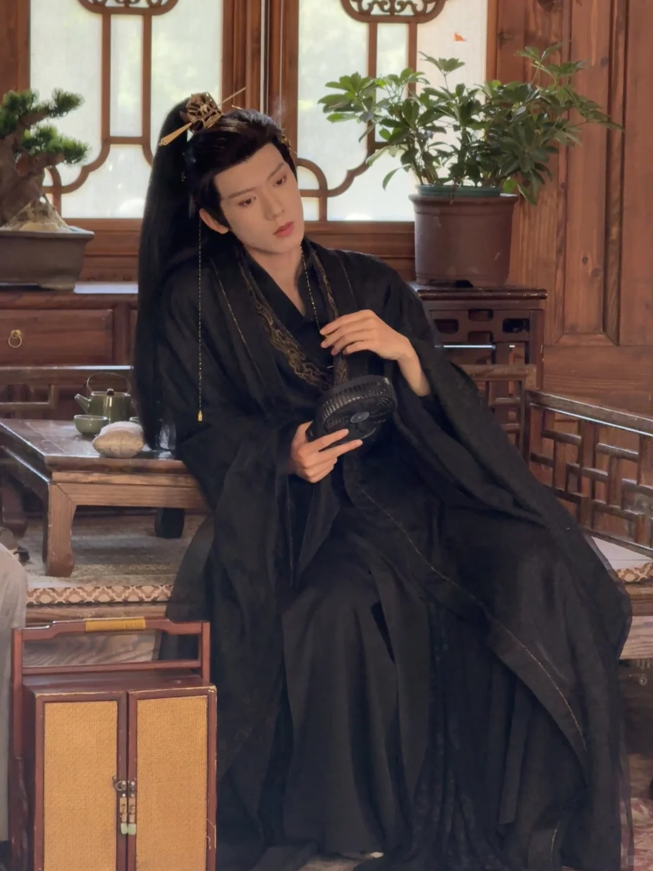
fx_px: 3018
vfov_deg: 16.4
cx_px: 326
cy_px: 436
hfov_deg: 12.3
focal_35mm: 120
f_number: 2.8
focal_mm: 15.66
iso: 400
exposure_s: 1/68
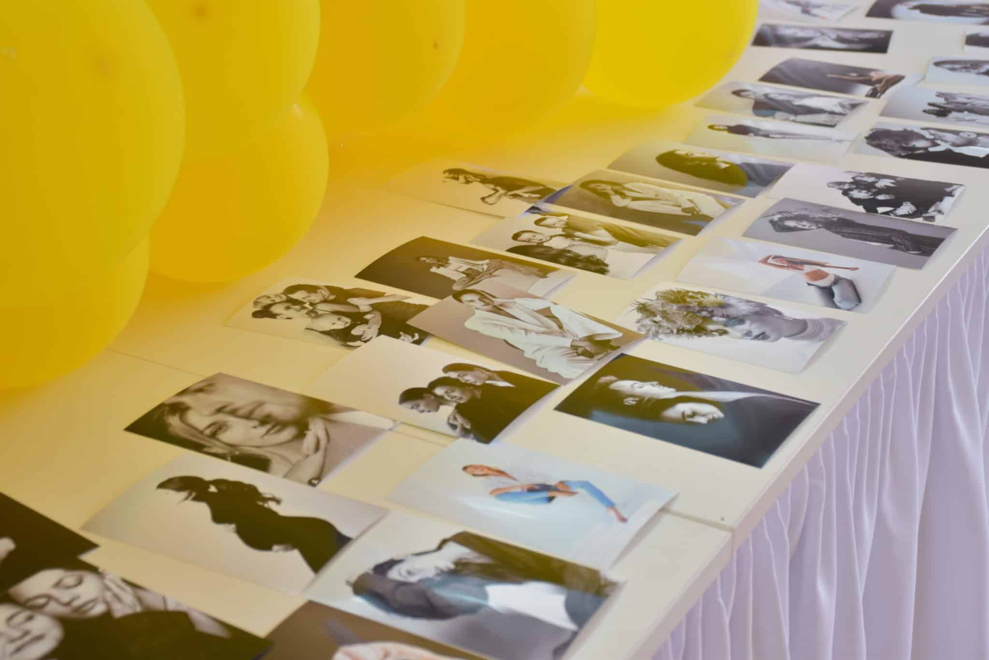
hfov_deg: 33.4
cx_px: 494
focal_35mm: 60
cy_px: 330
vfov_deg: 22.6
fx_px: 1648
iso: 250
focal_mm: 40
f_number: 4.5
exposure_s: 1/80
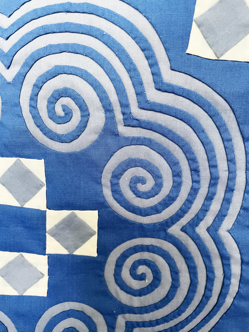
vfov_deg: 67.3
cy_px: 166
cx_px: 124
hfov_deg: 53.1
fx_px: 249
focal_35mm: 26
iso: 125
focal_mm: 4.2
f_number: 1.6
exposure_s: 1/72
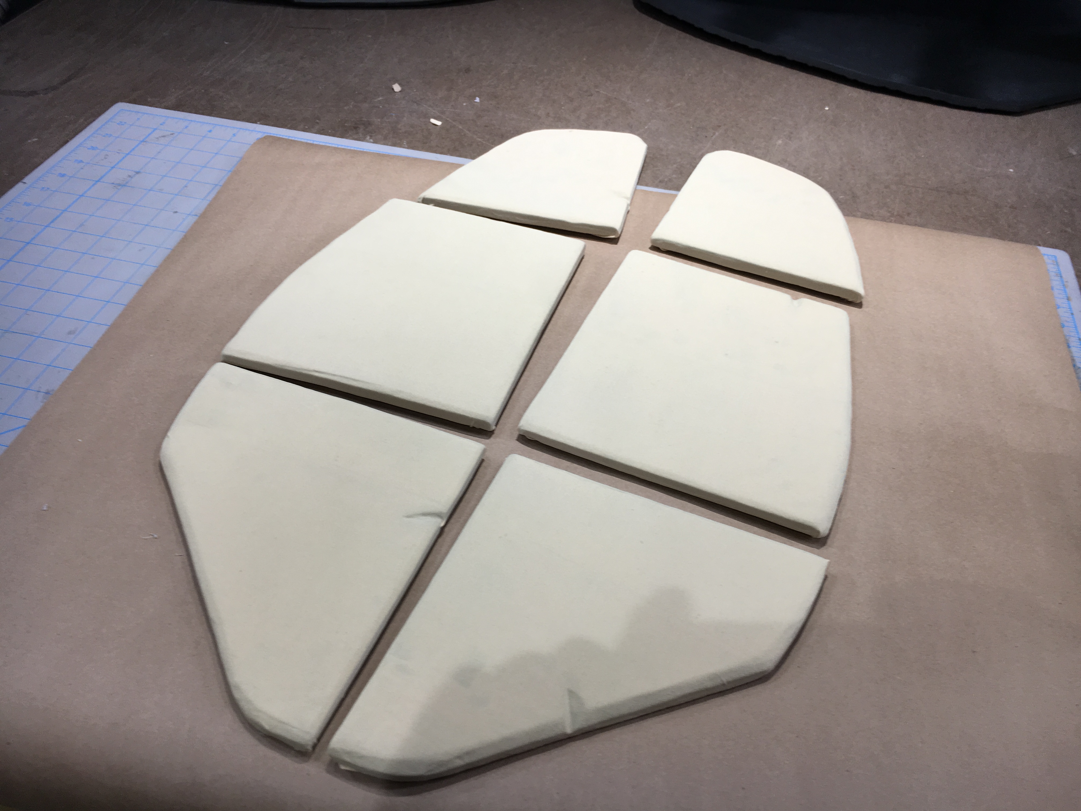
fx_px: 906
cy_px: 406
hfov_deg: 61.7
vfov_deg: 48.2
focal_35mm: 29
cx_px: 540
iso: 25
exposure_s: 1/60
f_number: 2.2
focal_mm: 4.15
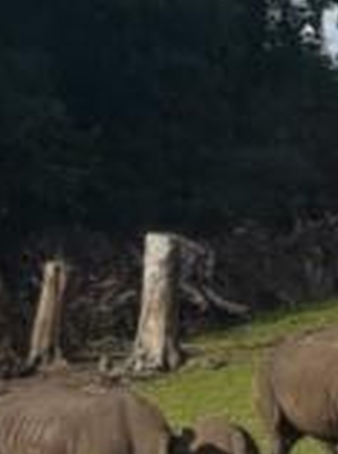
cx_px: 331
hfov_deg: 17.3
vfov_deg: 23.6
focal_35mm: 83
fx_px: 1085
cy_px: 283
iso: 50
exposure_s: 1/1458
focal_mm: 5.4
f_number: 1.8
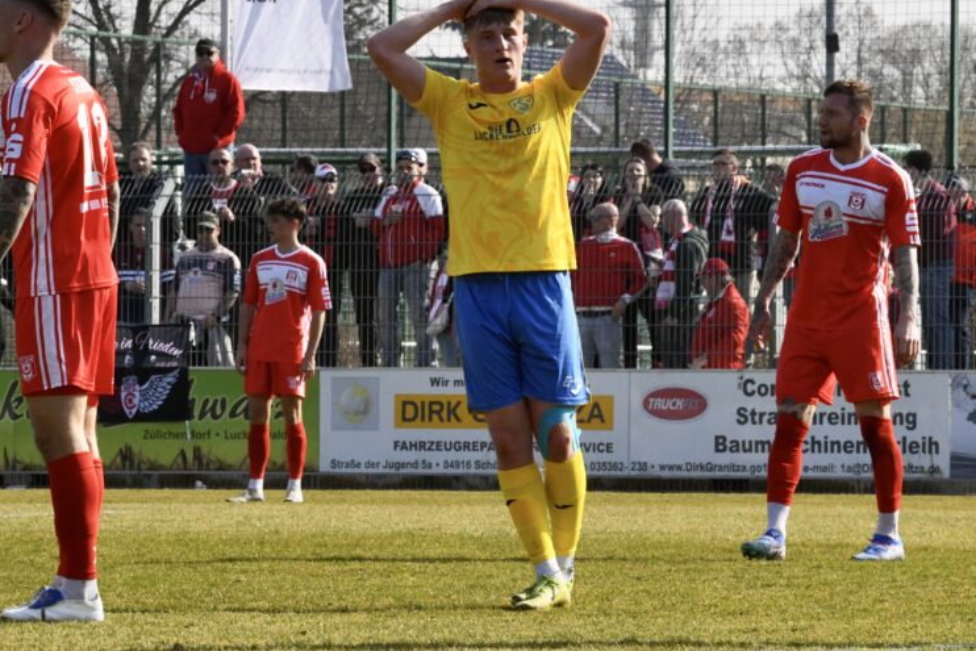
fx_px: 8975
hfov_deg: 6.2
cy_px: 241
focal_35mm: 331
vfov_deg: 4.2
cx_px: 585
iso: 8000
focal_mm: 240
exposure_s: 1/1600
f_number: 22
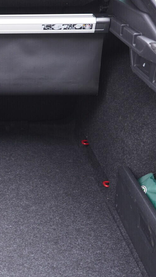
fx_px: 456
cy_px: 145
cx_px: -54
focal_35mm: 62
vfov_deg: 33.8
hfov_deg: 18.0
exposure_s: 1/40
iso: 800
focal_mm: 24
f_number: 2.8
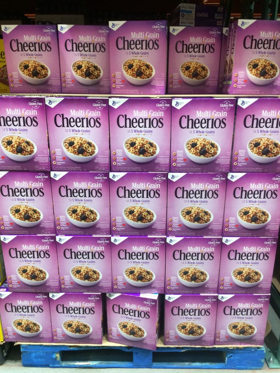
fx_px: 313
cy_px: 186
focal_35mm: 29
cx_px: 140
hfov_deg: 48.2
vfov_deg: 61.7
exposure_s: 1/30
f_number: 2.2
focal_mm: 4.15
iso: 200
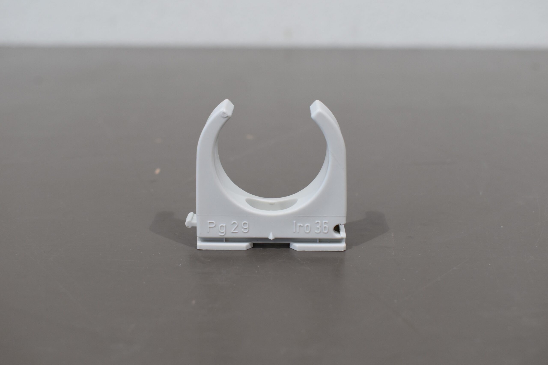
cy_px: 182
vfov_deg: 28.9
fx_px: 708
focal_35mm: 46
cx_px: 274
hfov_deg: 42.3
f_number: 6.3
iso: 400
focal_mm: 31
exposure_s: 1/60
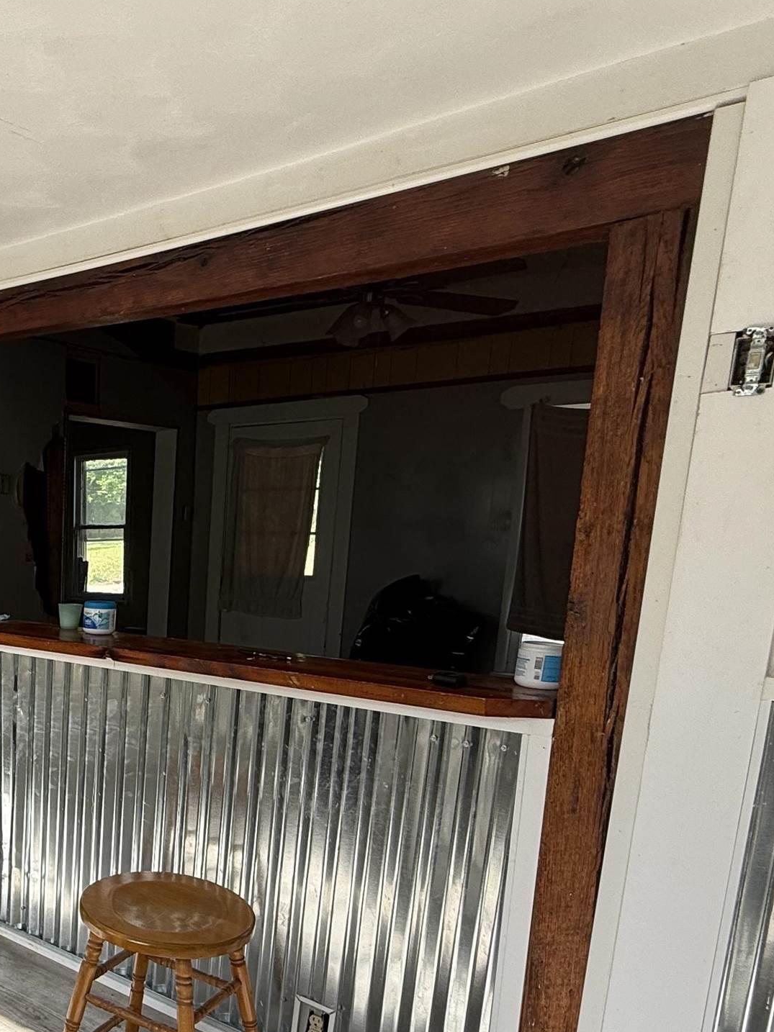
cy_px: 692
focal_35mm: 30
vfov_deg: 58.5
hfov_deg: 39.0
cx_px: -66
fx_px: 895
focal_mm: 2.22
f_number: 2.2
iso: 64
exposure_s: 1/171
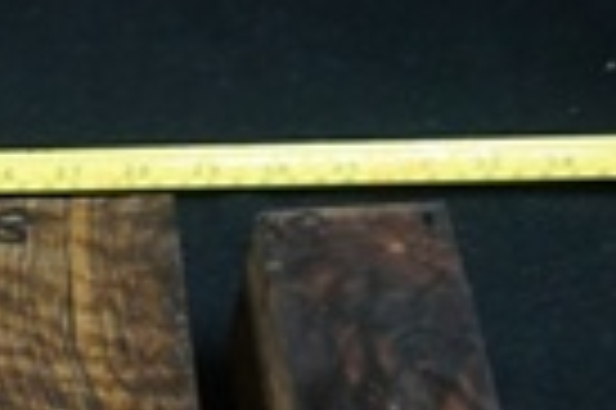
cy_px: 554
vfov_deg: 10.6
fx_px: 2153
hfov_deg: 14.0
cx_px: -564
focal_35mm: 126
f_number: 3.5
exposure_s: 1/160
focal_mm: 16
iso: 1600
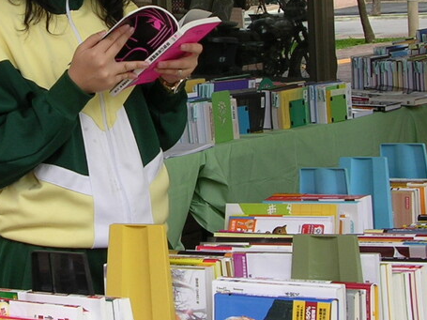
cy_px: 56
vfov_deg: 12.0
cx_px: 47
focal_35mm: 123
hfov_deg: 15.8
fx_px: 1517
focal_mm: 8.9
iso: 50
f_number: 4.5
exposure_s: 1/96.7
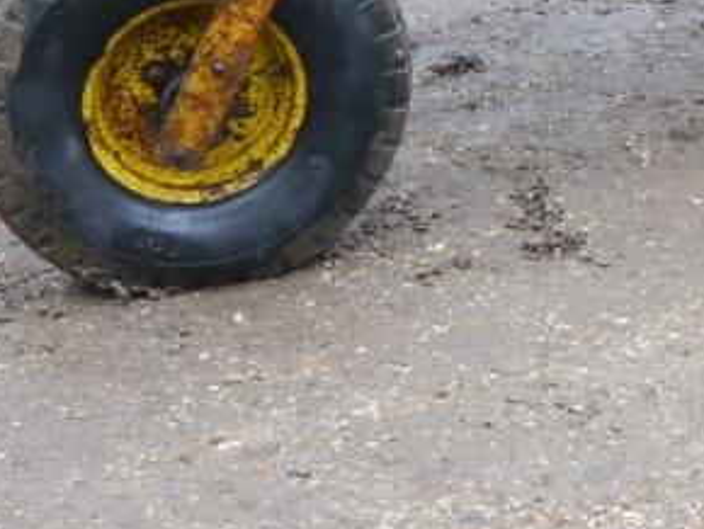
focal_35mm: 127
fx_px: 2585
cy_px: -277
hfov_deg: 14.5
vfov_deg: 11.2
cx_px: 1034
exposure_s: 1/60
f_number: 4
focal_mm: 18
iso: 500
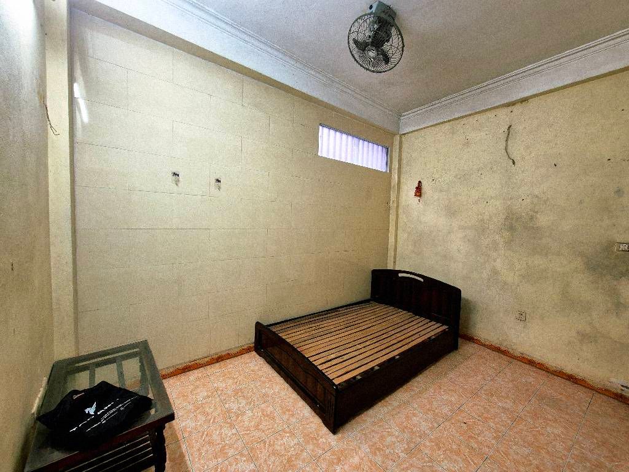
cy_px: 236
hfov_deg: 106.2
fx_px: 236
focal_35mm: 13
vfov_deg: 89.9
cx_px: 314
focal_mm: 2.2
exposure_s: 1/50
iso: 200
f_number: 2.2
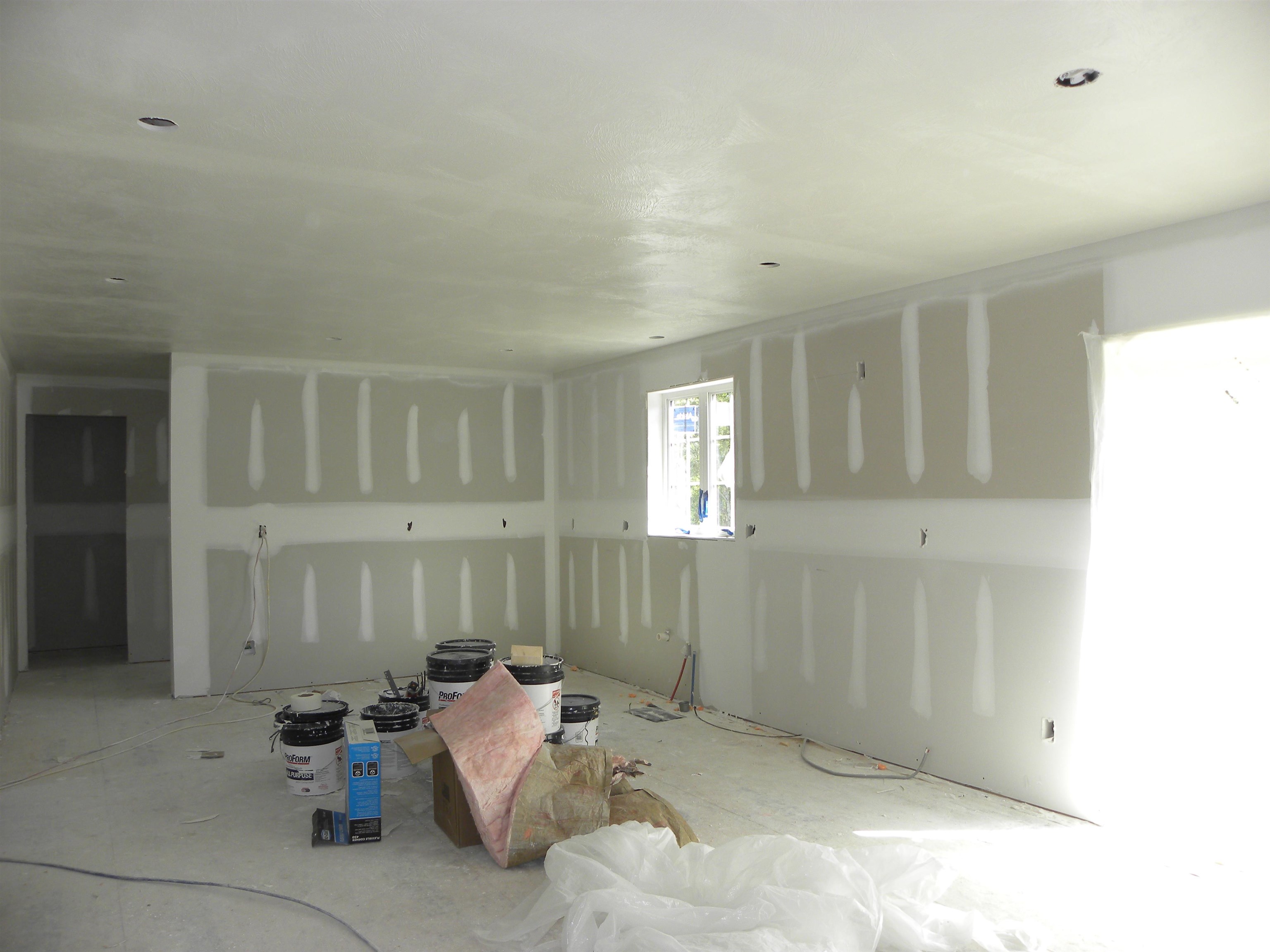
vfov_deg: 53.1
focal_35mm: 26
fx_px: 954
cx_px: 635
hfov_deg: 67.3
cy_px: 476
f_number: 3.2
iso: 64
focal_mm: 4.6
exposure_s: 1/90.4
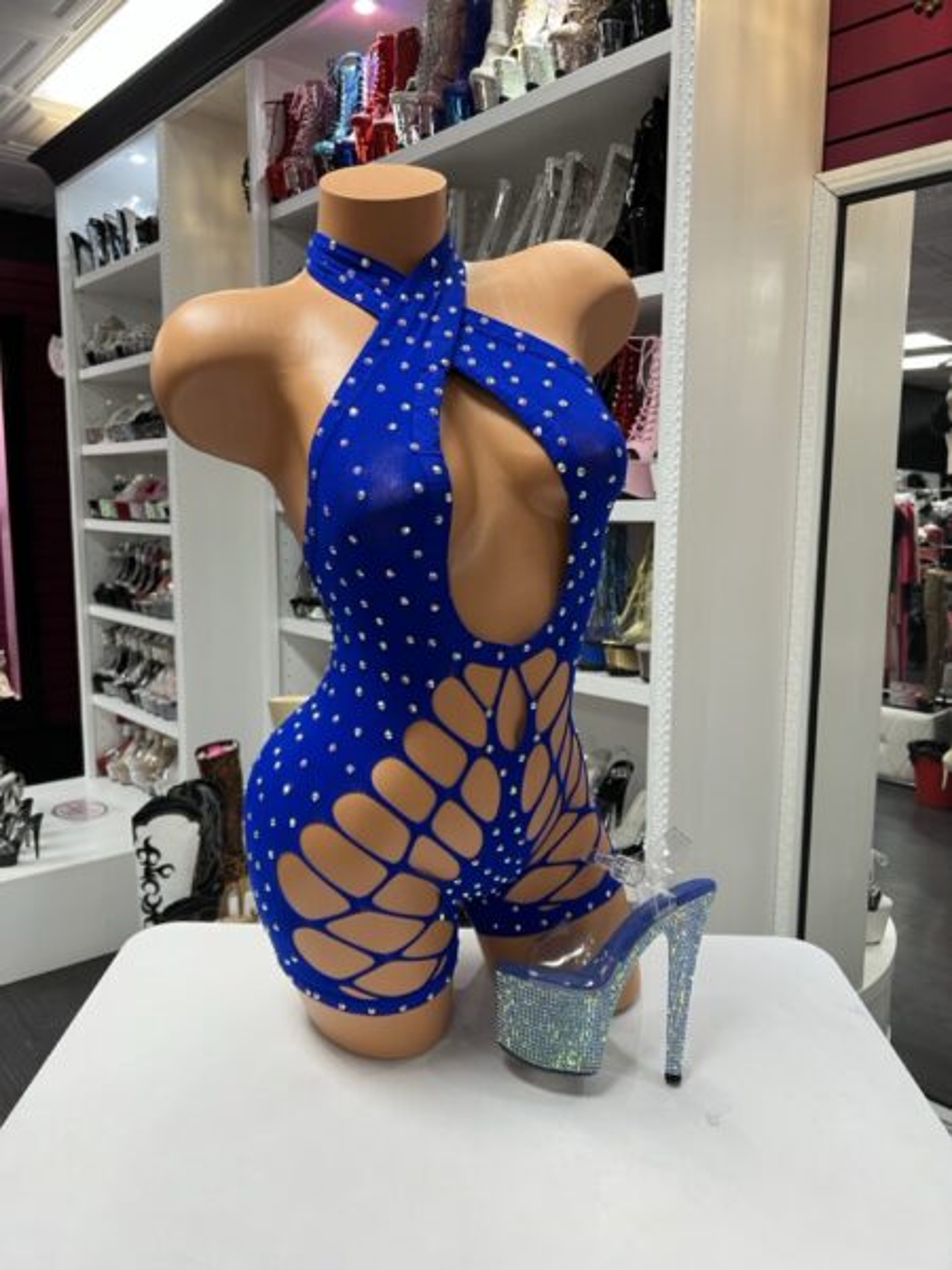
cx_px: 476
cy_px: 635
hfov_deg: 53.1
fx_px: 953
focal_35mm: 26
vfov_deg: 67.3
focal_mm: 5.7
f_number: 1.5
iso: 100
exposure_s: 1/60
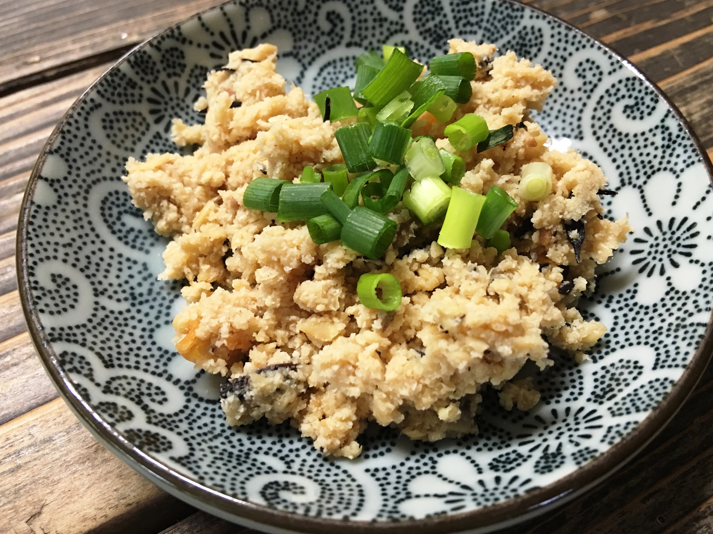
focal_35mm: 31
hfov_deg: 58.3
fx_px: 639
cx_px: 378
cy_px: 252
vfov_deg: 45.4
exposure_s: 1/10
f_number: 2.2
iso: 80
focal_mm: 4.15
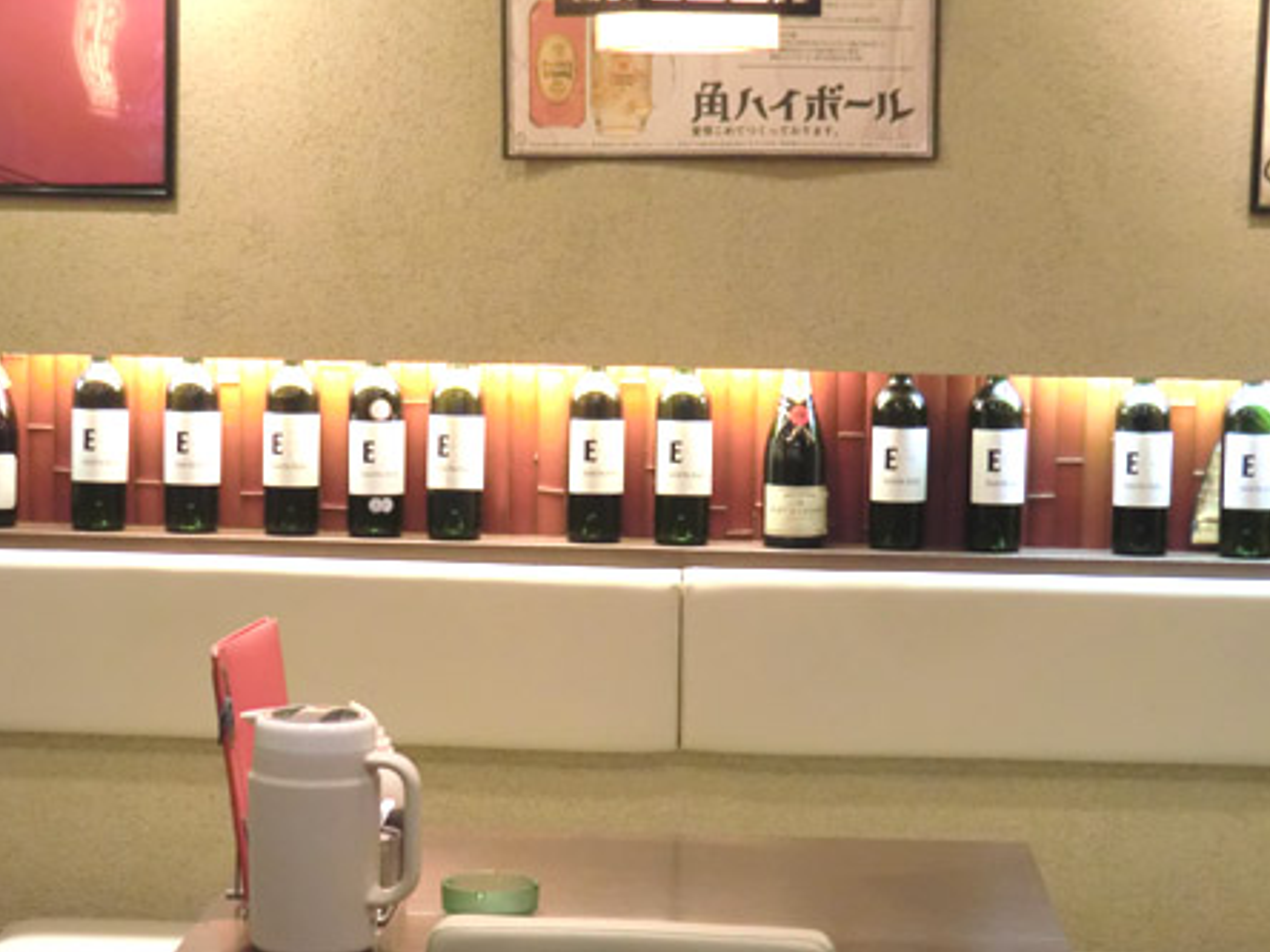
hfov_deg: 25.3
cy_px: 477
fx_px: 2825
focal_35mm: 77
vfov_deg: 19.1
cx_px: 632
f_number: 4.6
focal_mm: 13.6
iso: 800
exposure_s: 1/25
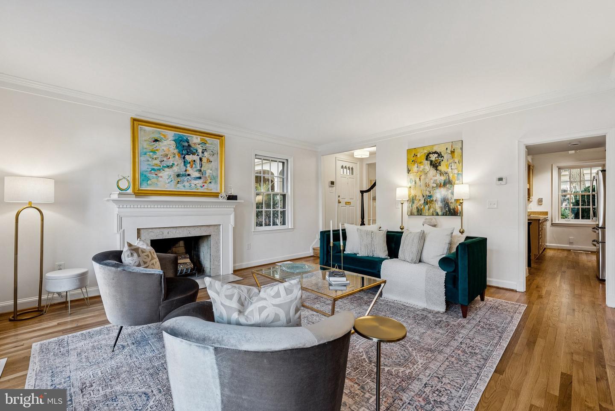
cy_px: 206
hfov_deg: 100.4
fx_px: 256
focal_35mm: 15
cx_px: 308
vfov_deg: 77.4
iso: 640
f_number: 7.1
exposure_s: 1/25
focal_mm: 15
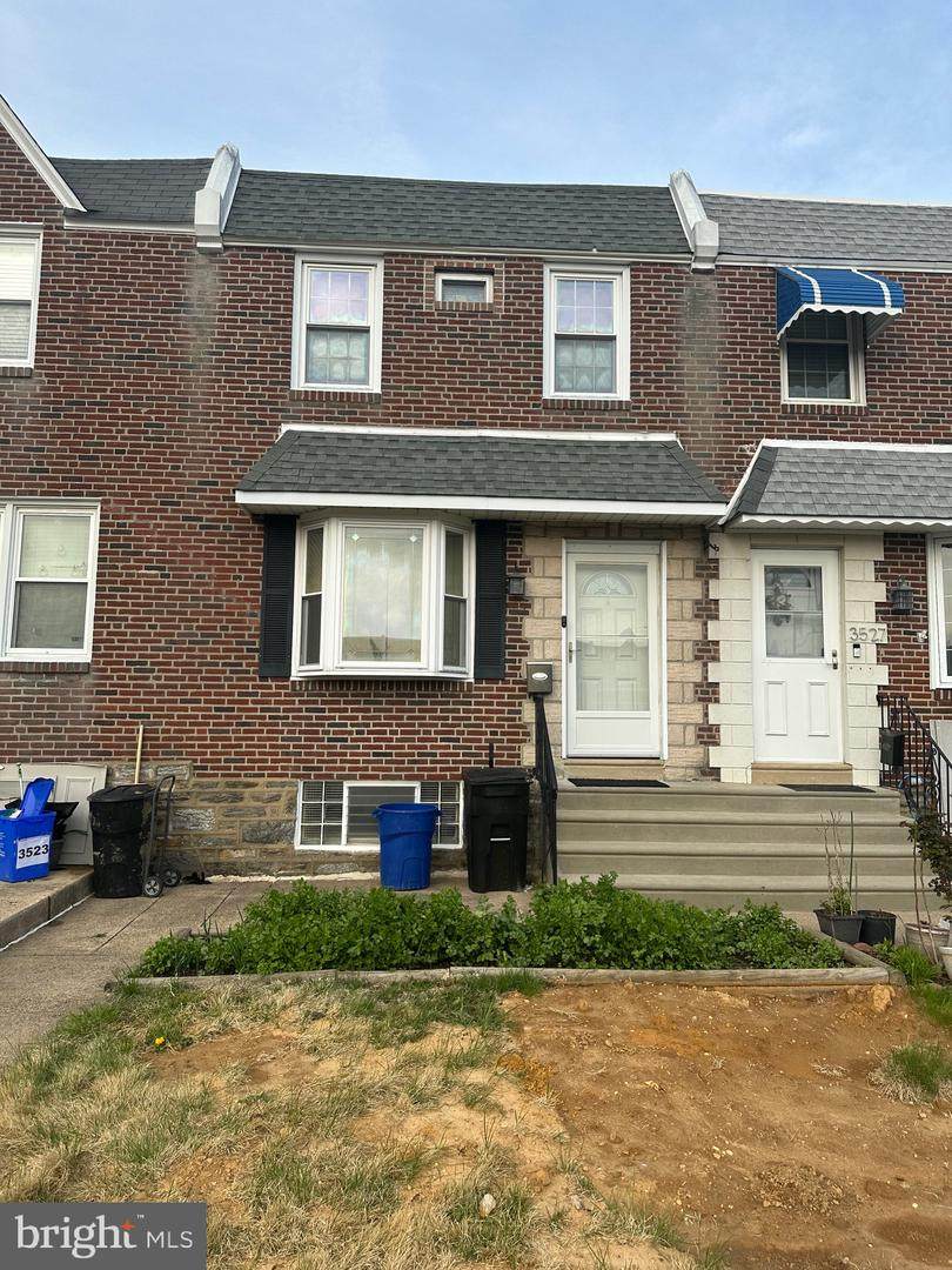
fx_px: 880
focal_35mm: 24
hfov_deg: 56.8
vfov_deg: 71.6
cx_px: 476
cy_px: 635
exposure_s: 1/1212
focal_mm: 6.86
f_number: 1.78
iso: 80
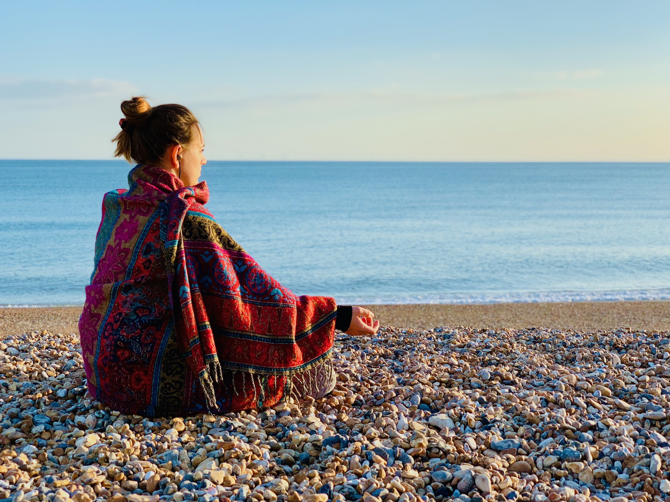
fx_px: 1006
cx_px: 335
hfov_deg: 36.8
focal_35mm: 52
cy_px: 251
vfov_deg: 28.0
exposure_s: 1/527
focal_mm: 6
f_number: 2.4
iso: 16
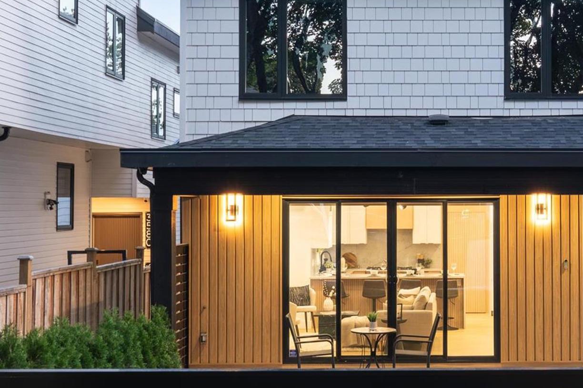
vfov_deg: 19.7
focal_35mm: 69
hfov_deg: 28.7
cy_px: 177
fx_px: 1117
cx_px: 457
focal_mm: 22
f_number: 8
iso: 400
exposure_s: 1/15
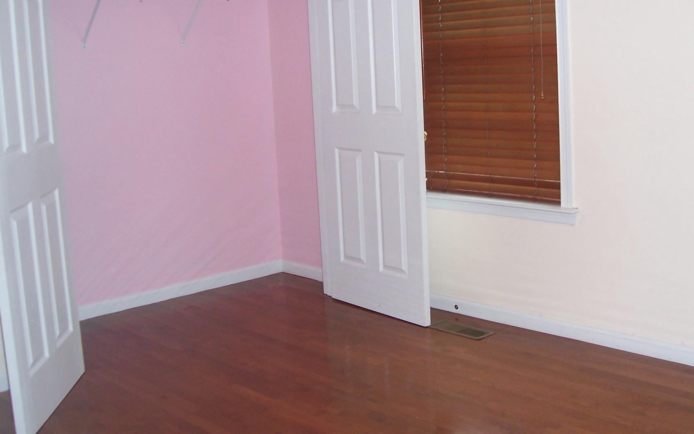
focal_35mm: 46
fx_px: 870
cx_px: 406
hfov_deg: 43.3
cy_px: 183
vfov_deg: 28.0
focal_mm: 6
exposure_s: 1/60
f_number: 3
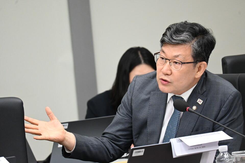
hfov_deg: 5.5
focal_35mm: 375
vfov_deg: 3.7
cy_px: 82
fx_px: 2552
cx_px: 122
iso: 3600
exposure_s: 1/125
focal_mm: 250
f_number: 6.3
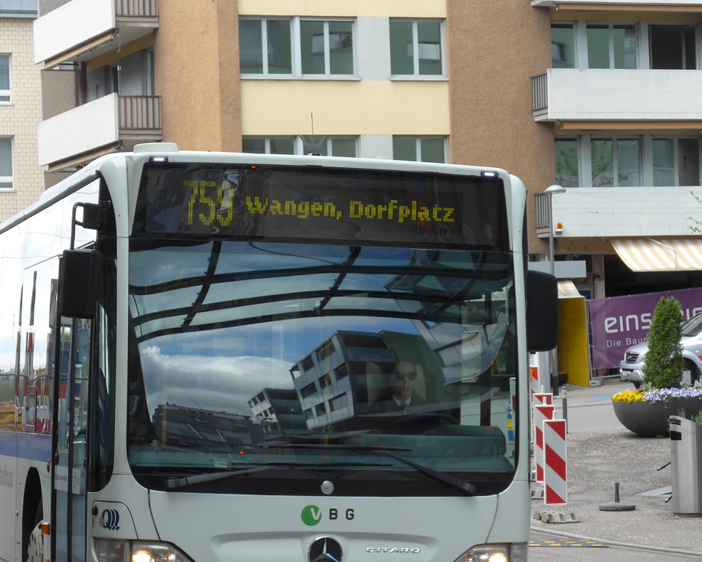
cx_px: 264
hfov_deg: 15.5
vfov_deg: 12.4
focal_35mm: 124
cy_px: 344
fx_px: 2577
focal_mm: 19.2
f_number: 4.7
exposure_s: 1/320
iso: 250
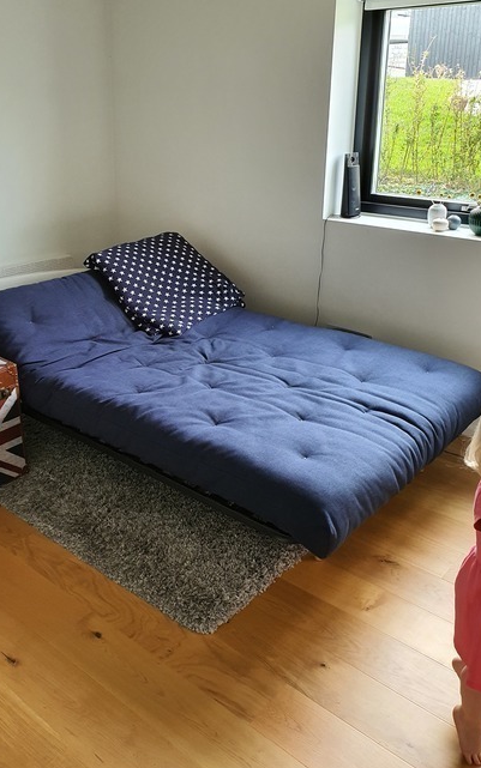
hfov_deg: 37.7
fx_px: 692
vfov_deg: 57.8
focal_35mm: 33
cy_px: 316
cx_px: 140
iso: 250
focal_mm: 4.3
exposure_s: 1/50
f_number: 2.4
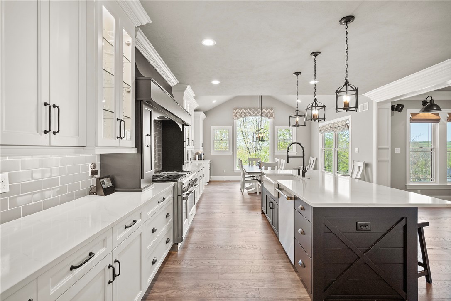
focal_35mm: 16
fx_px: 200
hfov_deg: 96.7
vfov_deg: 73.7
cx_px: 226
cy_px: 150
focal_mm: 16
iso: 400
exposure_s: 1/13
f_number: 8
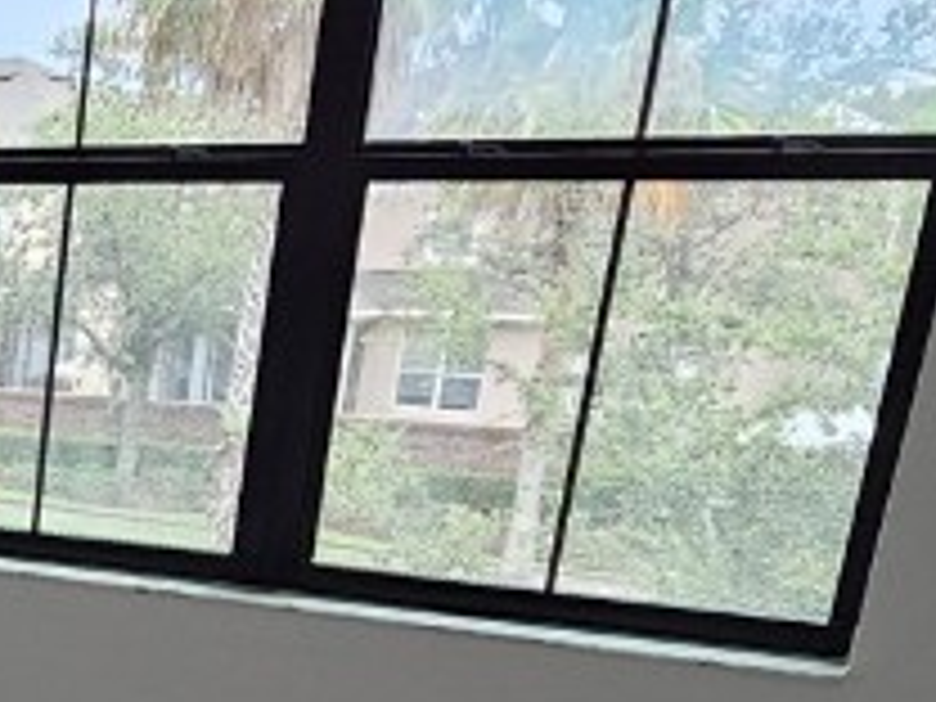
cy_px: 824
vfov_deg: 21.4
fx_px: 1731
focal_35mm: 64
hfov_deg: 23.2
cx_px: -536
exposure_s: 1/120
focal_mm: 2.2
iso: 80
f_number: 2.2
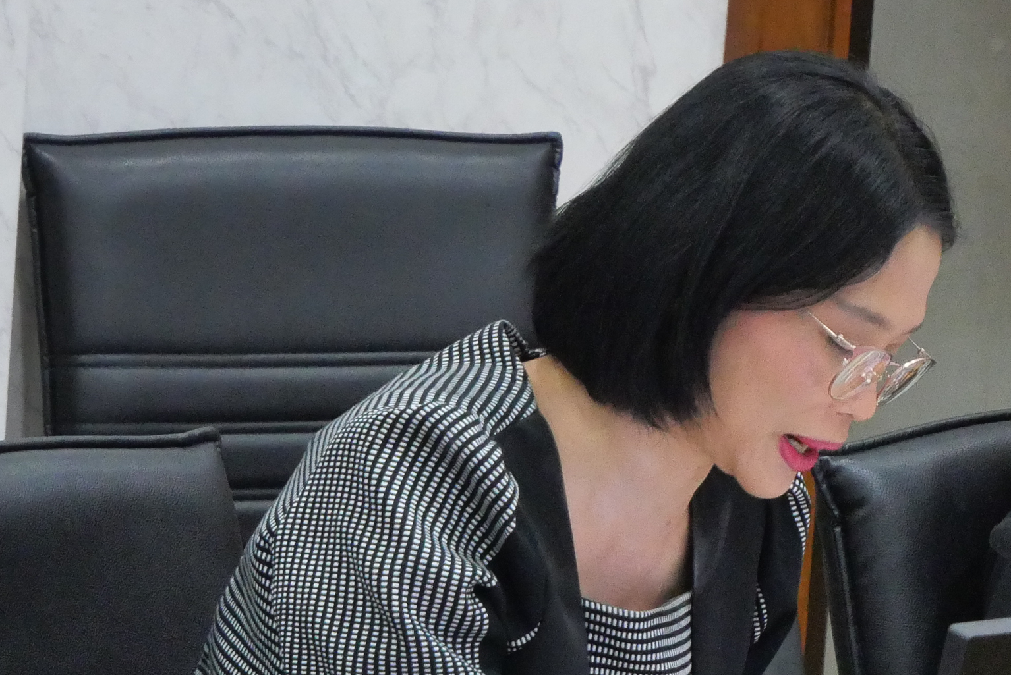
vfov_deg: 4.6
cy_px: 468
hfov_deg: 6.8
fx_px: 8430
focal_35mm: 300
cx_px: 908
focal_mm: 60
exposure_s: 1/30
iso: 3200
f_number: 5.6
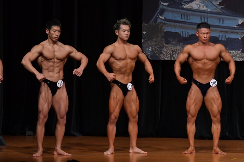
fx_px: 1931
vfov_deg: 4.8
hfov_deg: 7.2
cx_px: 122
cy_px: 81
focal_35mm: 285
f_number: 5.6
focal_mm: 190
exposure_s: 1/400
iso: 4000
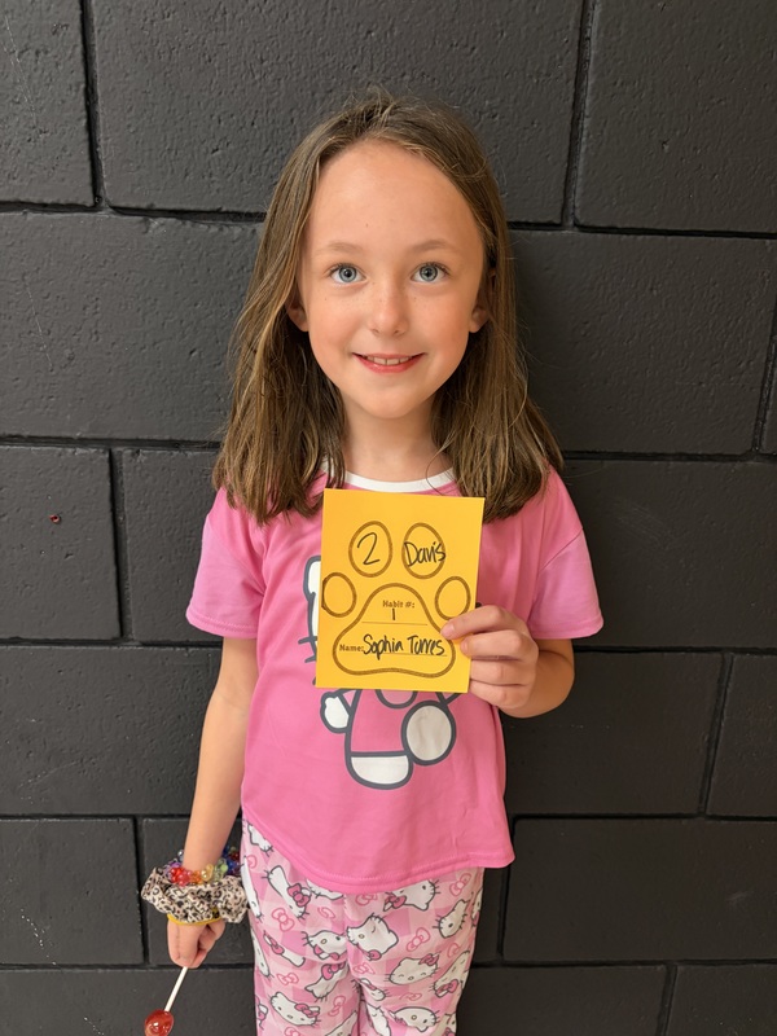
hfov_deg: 53.1
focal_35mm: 26
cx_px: 388
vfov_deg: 67.3
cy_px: 518
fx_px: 778
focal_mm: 5.96
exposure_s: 1/60
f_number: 1.6
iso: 160
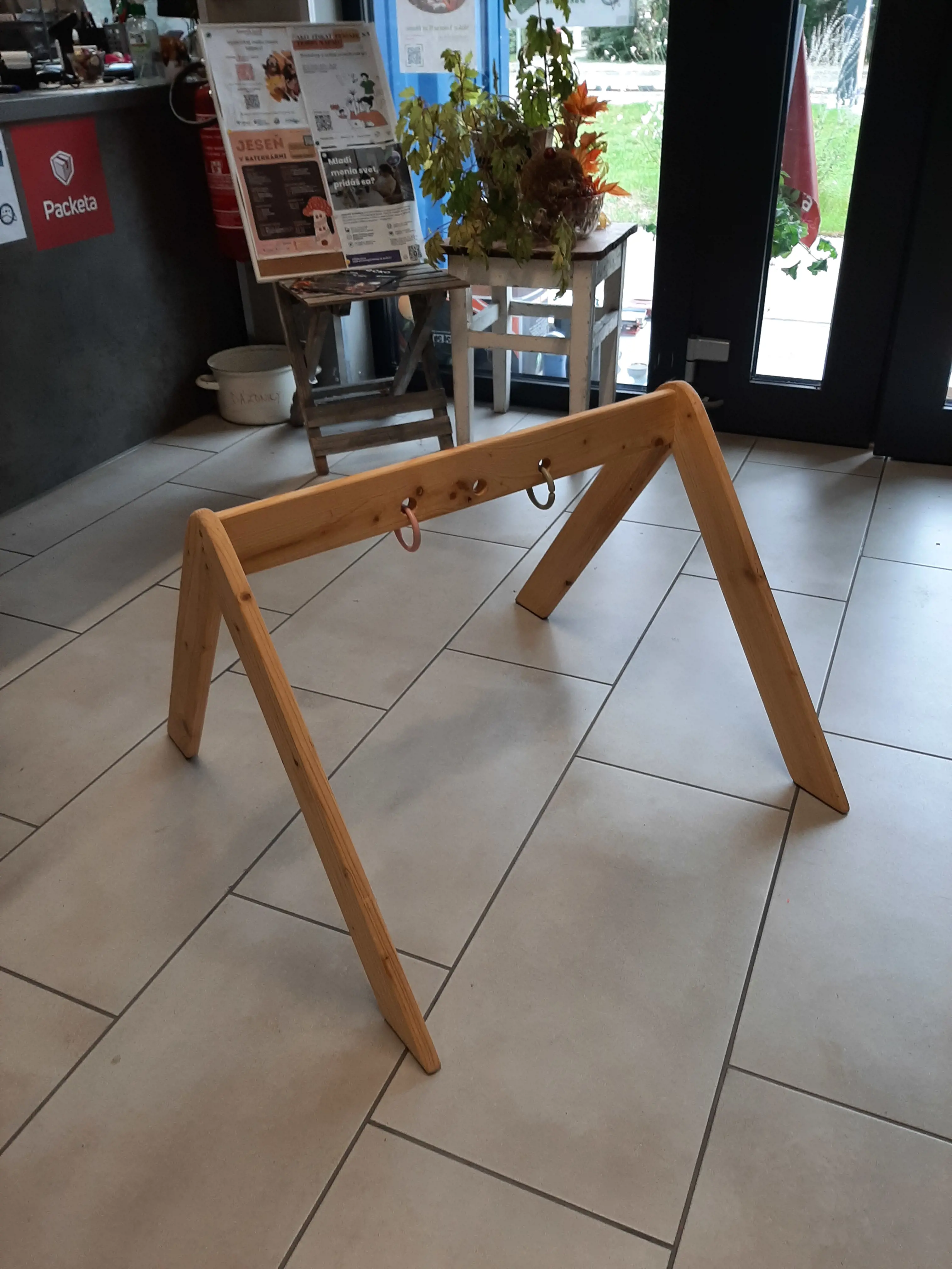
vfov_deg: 67.3
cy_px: 634
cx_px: 476
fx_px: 953
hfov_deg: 53.1
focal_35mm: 26
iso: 64
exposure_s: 1/100
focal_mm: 3.93
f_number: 1.7
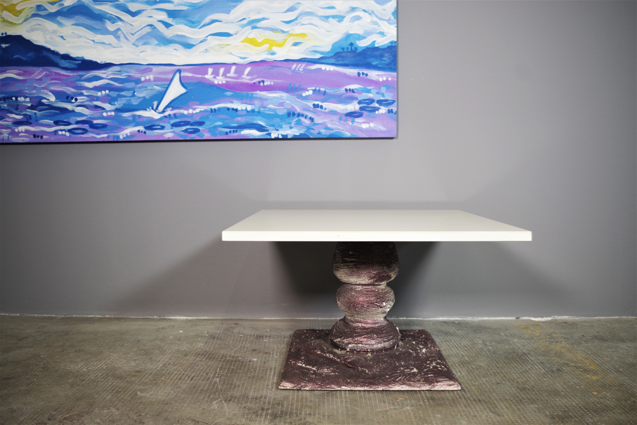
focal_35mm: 30
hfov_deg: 61.9
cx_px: 318
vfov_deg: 43.6
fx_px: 531
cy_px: 212
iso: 400
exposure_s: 1/60
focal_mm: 20
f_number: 4
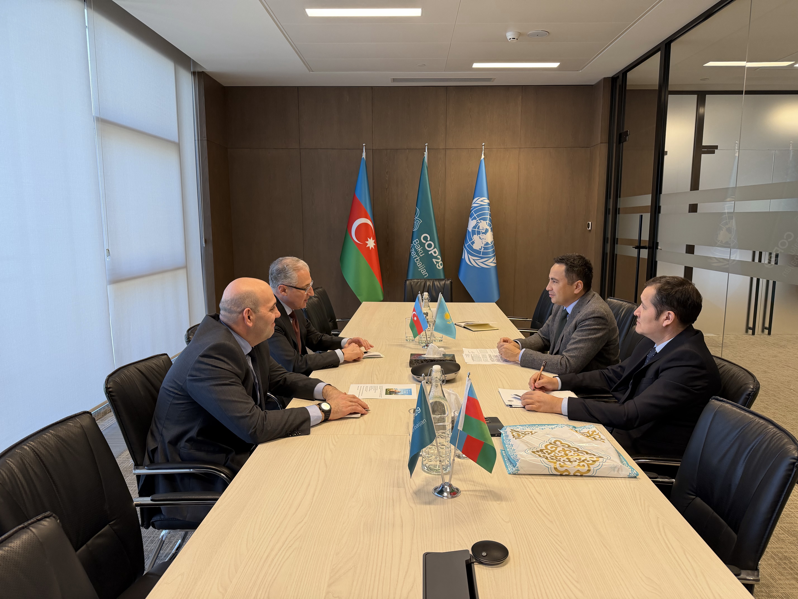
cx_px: 399
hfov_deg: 71.6
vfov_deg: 56.8
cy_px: 300
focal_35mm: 24
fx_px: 553
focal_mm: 6.76
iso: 200
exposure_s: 1/121
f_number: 1.78
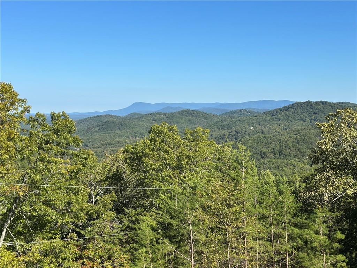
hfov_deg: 39.7
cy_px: 134
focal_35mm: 48
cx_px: 178
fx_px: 495
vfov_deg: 30.3
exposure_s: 1/5000
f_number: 1.78
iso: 80
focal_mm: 6.86
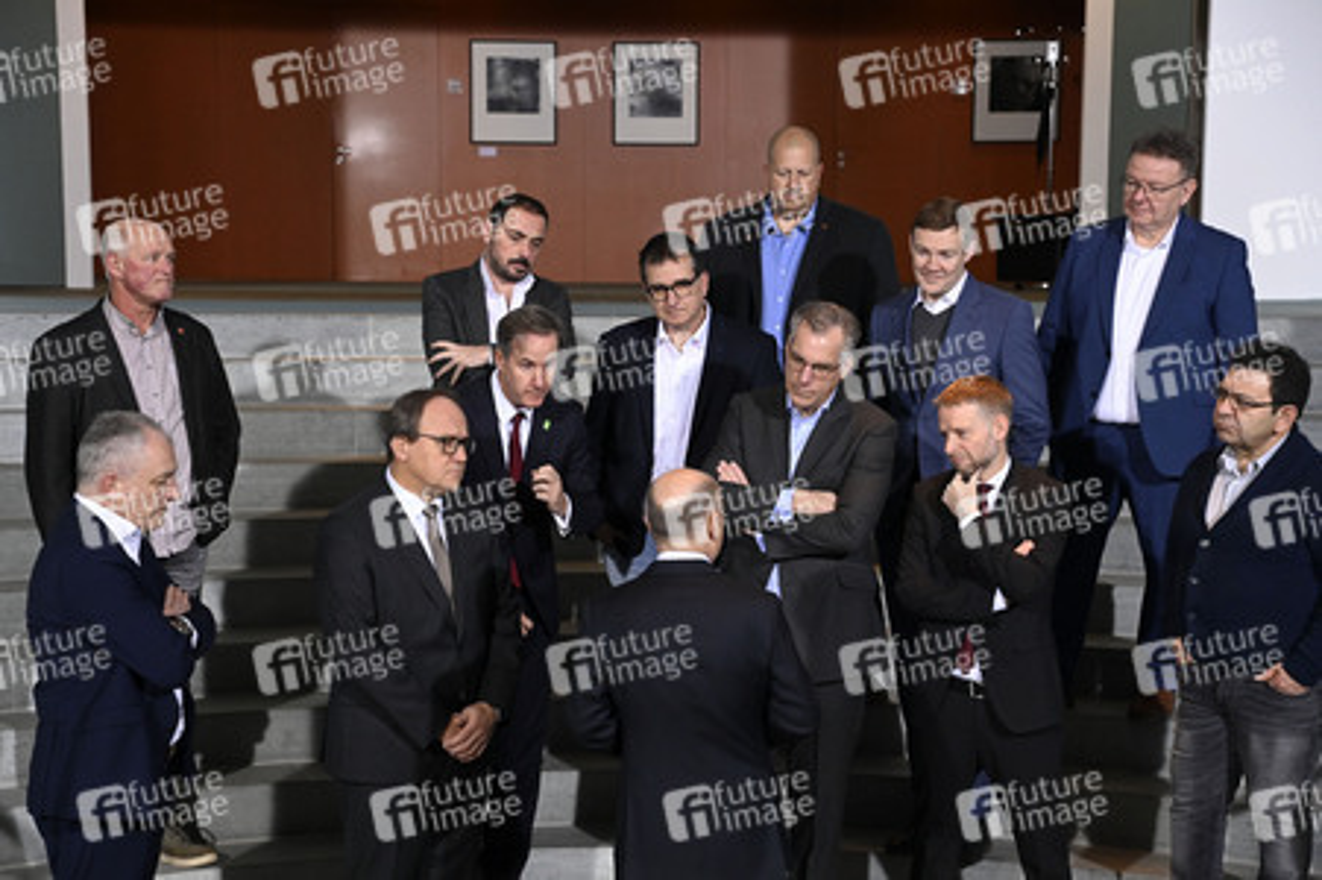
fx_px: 2862
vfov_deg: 17.5
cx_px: 661
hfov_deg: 26.0
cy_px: 440
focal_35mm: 78
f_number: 5.6
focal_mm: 78
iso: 6400
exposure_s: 1/500
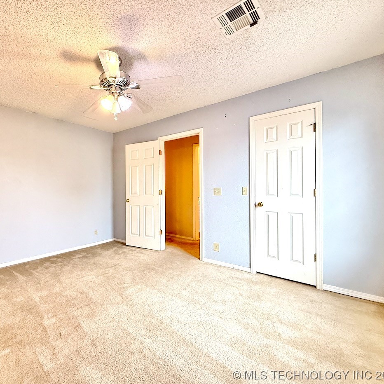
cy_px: 188
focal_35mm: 17
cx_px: 138
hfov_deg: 82.0
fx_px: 213
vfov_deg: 84.0
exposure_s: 1/120
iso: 640
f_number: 2.2
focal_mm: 2.22
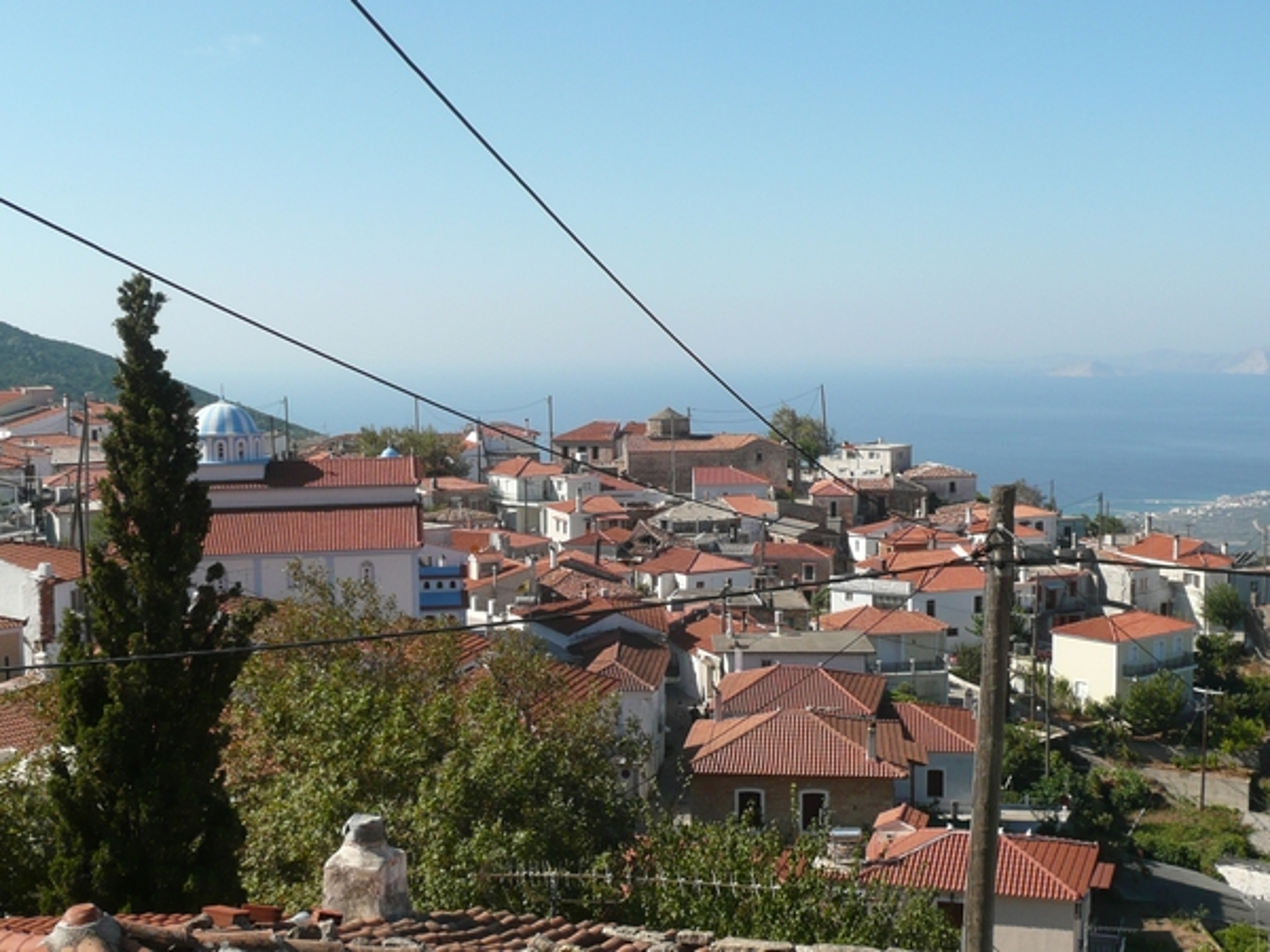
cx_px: 635
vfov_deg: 31.5
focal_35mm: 46
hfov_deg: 41.2
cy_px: 476
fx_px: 1688
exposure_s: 1/800
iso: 100
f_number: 3.8
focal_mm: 6.2
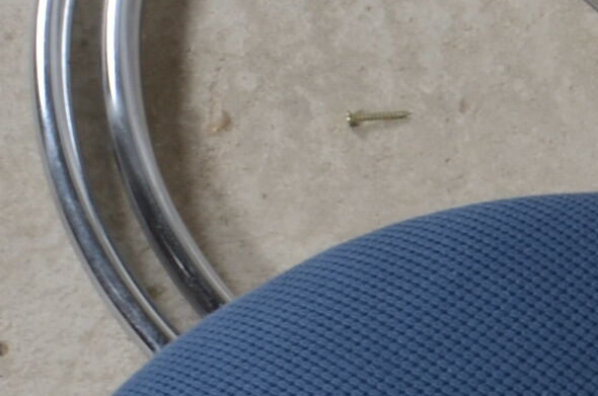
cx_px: 632
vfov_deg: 7.5
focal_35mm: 169
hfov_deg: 12.0
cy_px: 1016
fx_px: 2802
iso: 100
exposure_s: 1/125
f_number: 14
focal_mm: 18
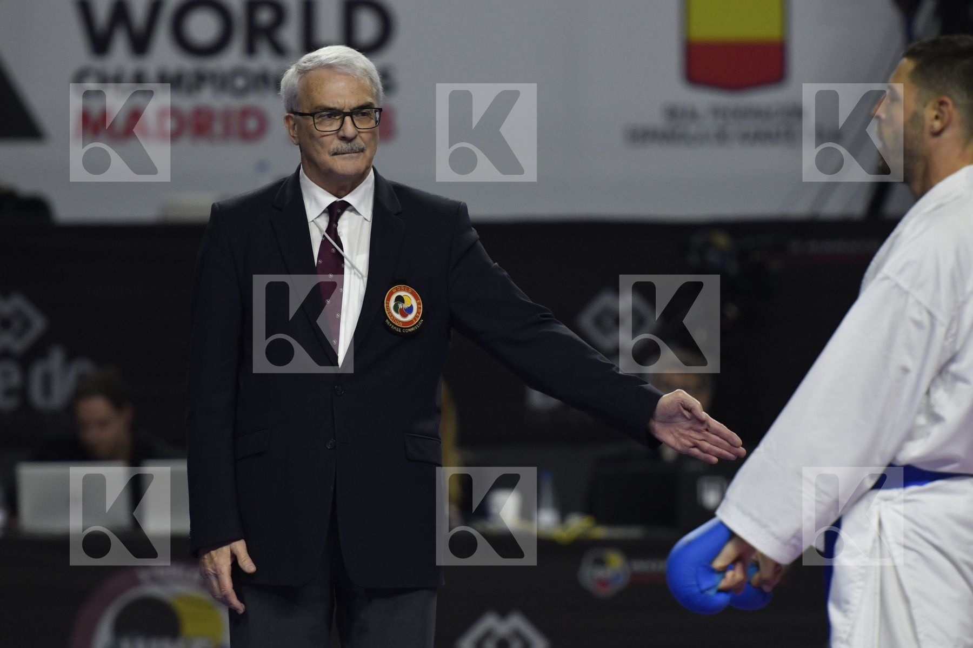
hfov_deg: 4.9
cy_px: 324
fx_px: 11345
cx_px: 486
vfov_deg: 3.3
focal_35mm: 420
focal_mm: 280
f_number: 4
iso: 1250
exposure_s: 1/800
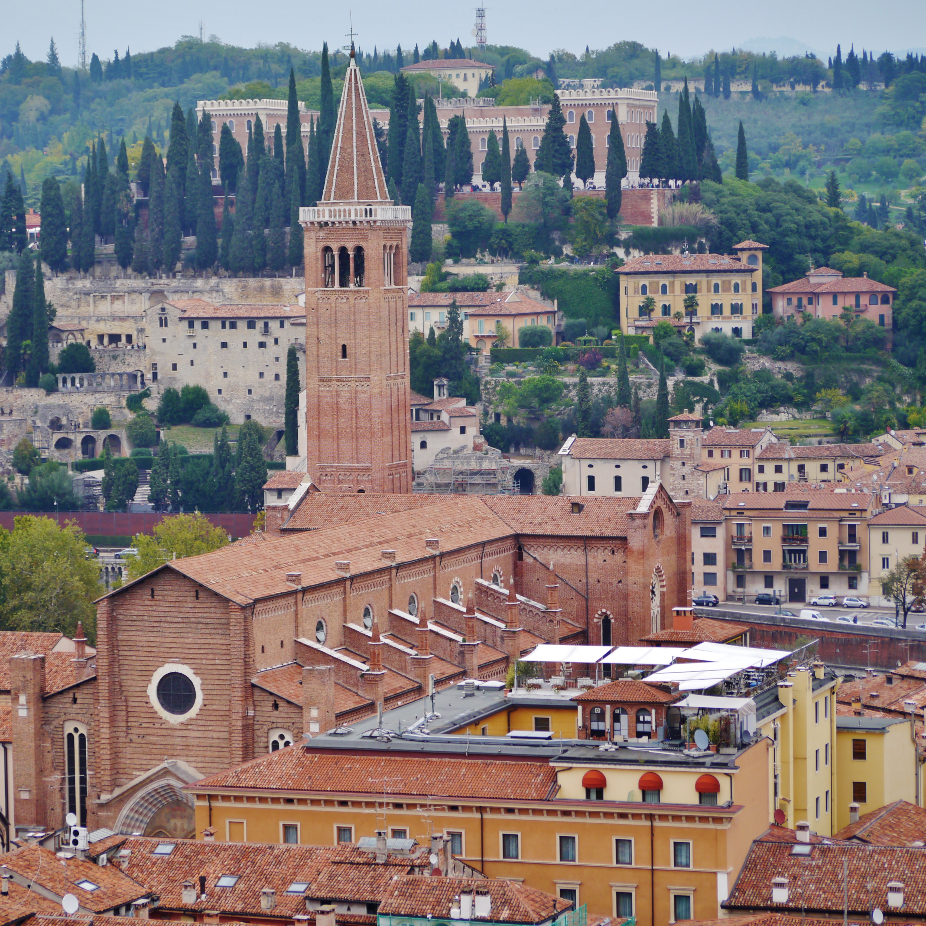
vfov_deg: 14.4
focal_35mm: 121
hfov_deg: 14.4
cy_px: 464
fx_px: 3662
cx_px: 356
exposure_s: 1/250
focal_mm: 51
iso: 160
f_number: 4.5
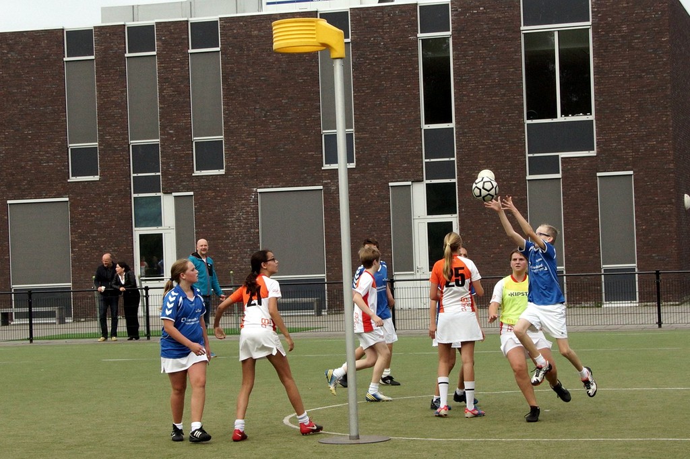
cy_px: 230
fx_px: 1005
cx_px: 345
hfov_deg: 37.9
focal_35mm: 52
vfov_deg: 25.7
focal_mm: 35
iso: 640
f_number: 10
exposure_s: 1/500
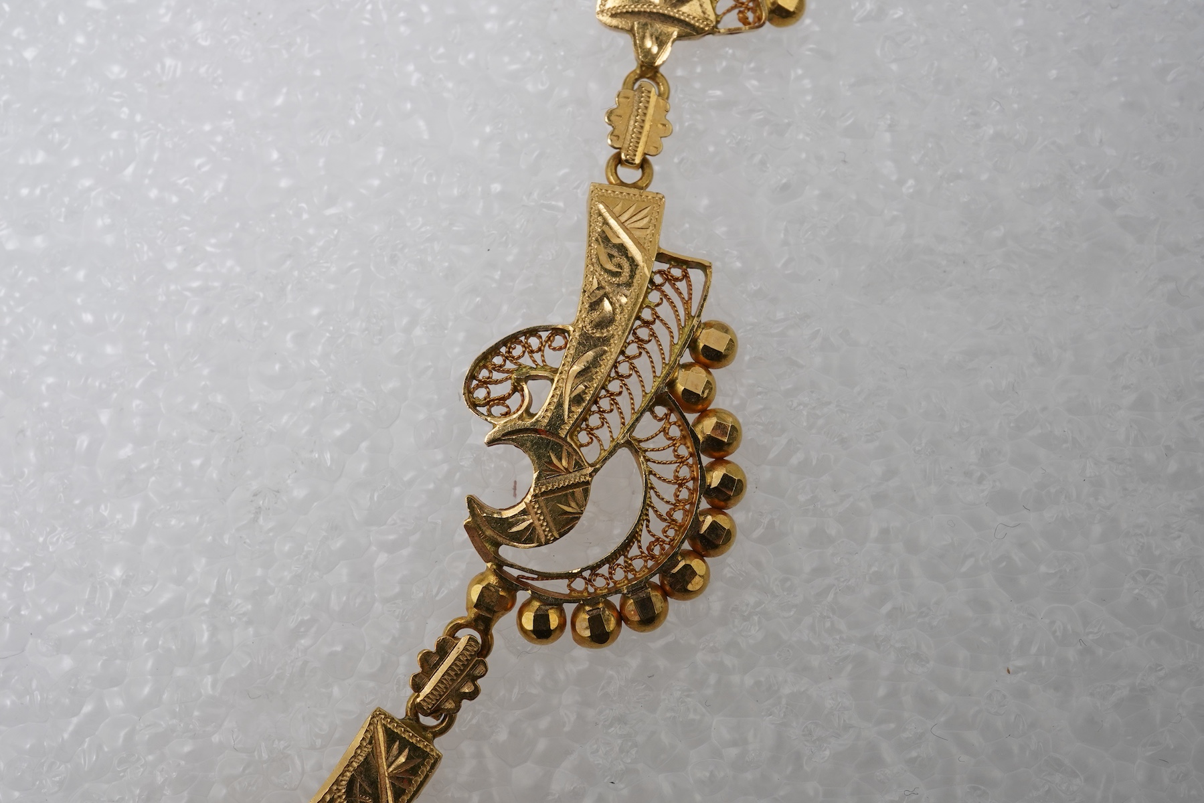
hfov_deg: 43.6
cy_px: 402
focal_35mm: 45
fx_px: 1505
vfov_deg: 29.9
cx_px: 602
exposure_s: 1/125
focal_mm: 30
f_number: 22
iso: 500
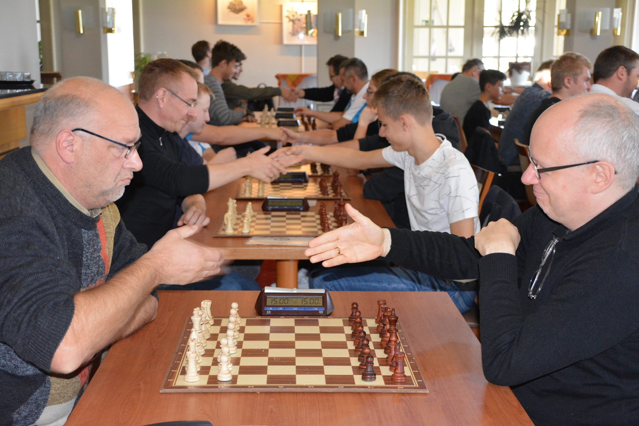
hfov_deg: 37.8
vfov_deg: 25.8
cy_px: 213
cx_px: 320
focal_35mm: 52
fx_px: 932
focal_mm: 35
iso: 3200
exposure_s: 1/60
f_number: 4.5
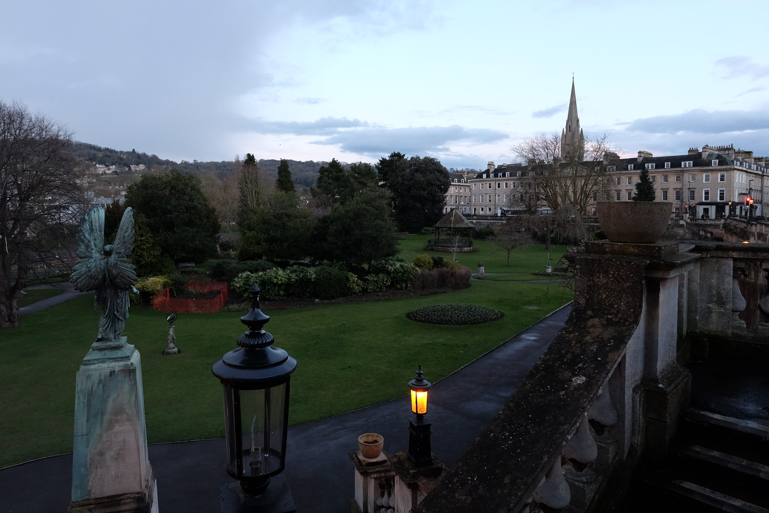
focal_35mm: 22
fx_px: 470
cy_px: 233
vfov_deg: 57.1
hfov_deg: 78.5
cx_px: 360
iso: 400
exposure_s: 1/60
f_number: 4
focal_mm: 10
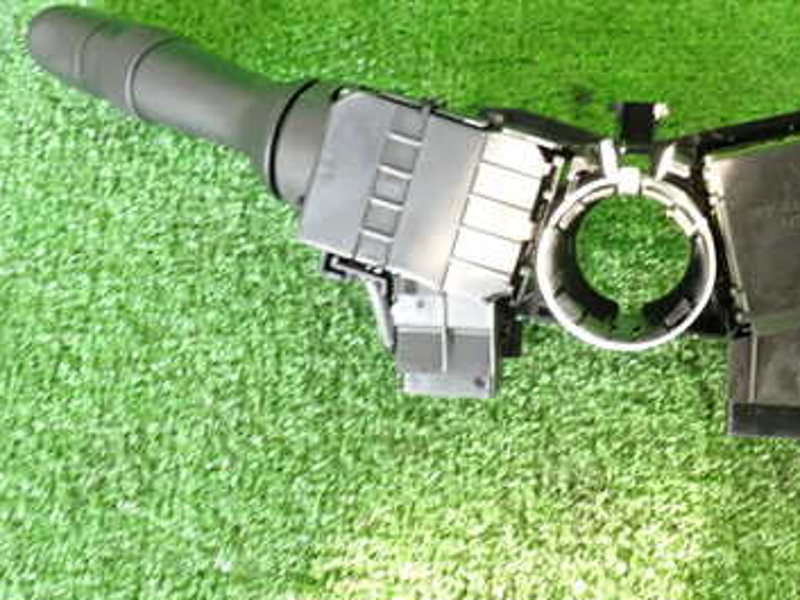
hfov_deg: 36.2
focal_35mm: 51
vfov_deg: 28.2
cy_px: 165
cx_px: 639
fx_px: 1179
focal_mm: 5.4
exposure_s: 1/30
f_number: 2.3
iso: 200
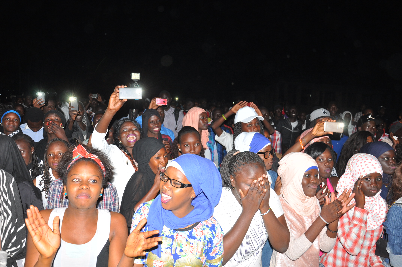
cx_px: 201
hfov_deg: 67.4
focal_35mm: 27
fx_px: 301
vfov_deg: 47.8
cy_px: 134
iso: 320
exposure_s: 1/60
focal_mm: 18
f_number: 3.5
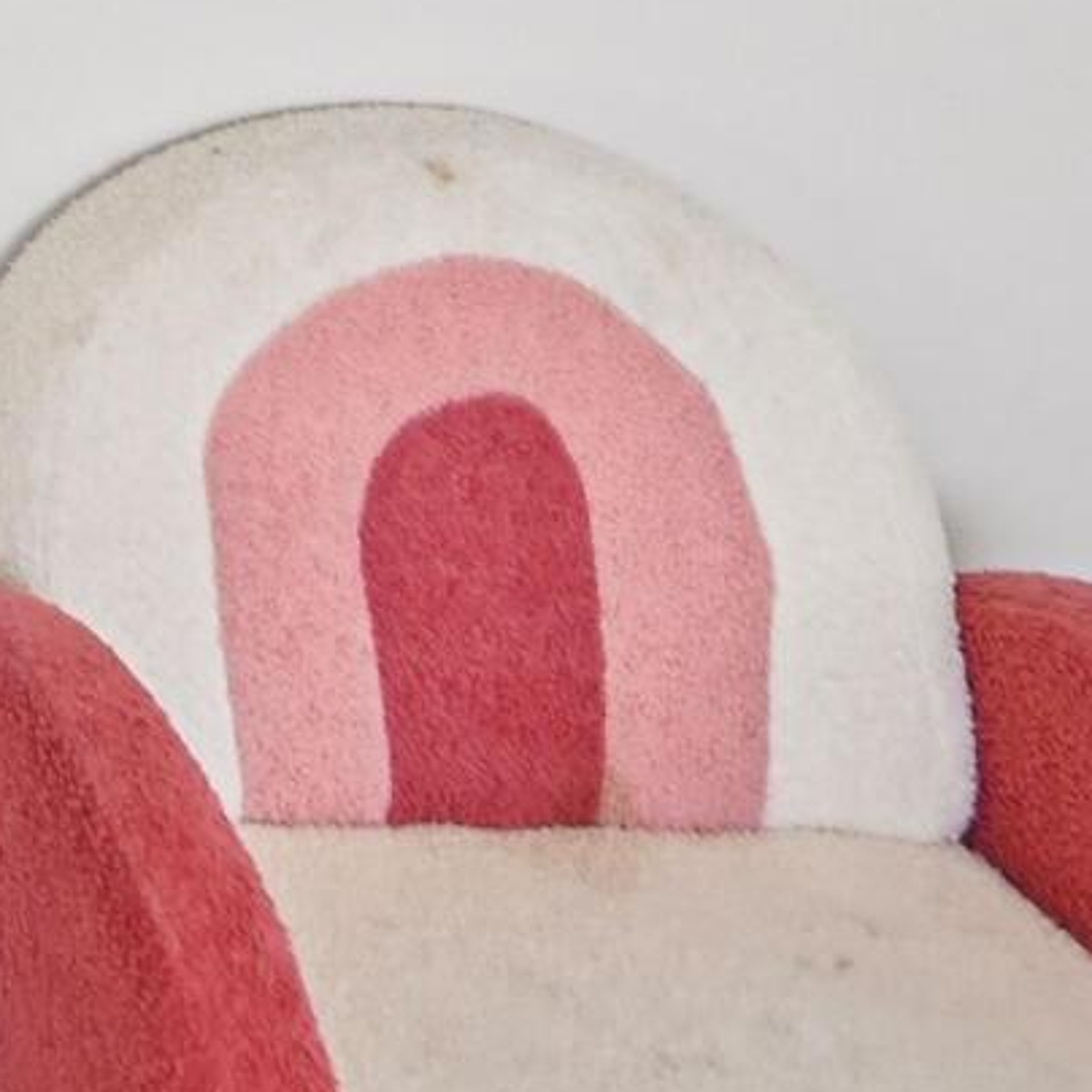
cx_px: -1752
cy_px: -1430
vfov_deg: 13.1
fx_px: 3717
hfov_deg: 12.2
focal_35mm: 104
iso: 400
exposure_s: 1/60
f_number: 4
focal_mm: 16.5
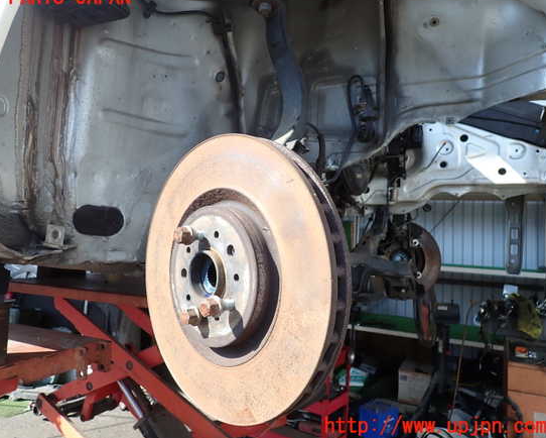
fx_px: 436
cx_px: 250
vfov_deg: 53.2
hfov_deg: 63.9
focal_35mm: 27
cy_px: 212
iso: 100
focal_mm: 4.5
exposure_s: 1/320
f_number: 2.8
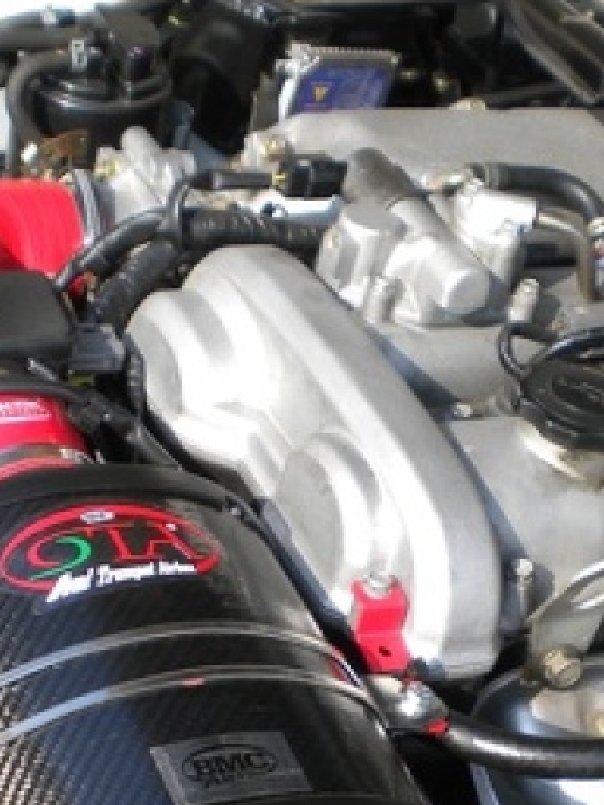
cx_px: 101
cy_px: 728
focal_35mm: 81
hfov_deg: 18.0
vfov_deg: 23.5
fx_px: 1884
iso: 80
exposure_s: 1/252
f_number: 4.6
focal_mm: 6.3
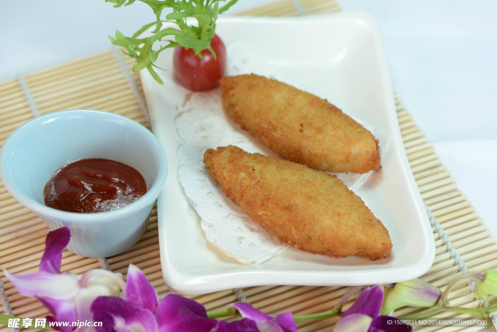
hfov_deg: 19.4
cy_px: 166
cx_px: 248
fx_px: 1450
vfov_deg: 13.1
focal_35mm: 105
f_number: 6.3
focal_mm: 105
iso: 400
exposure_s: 1/100
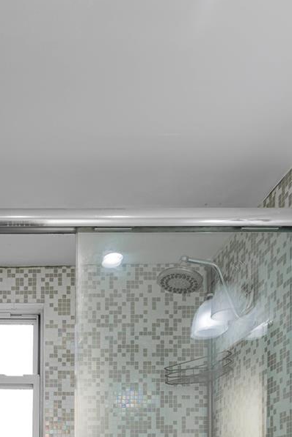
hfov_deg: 34.1
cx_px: 11
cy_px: 501
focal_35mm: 36
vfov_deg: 40.5
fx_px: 438
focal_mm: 14
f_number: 9
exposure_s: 1/15
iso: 250
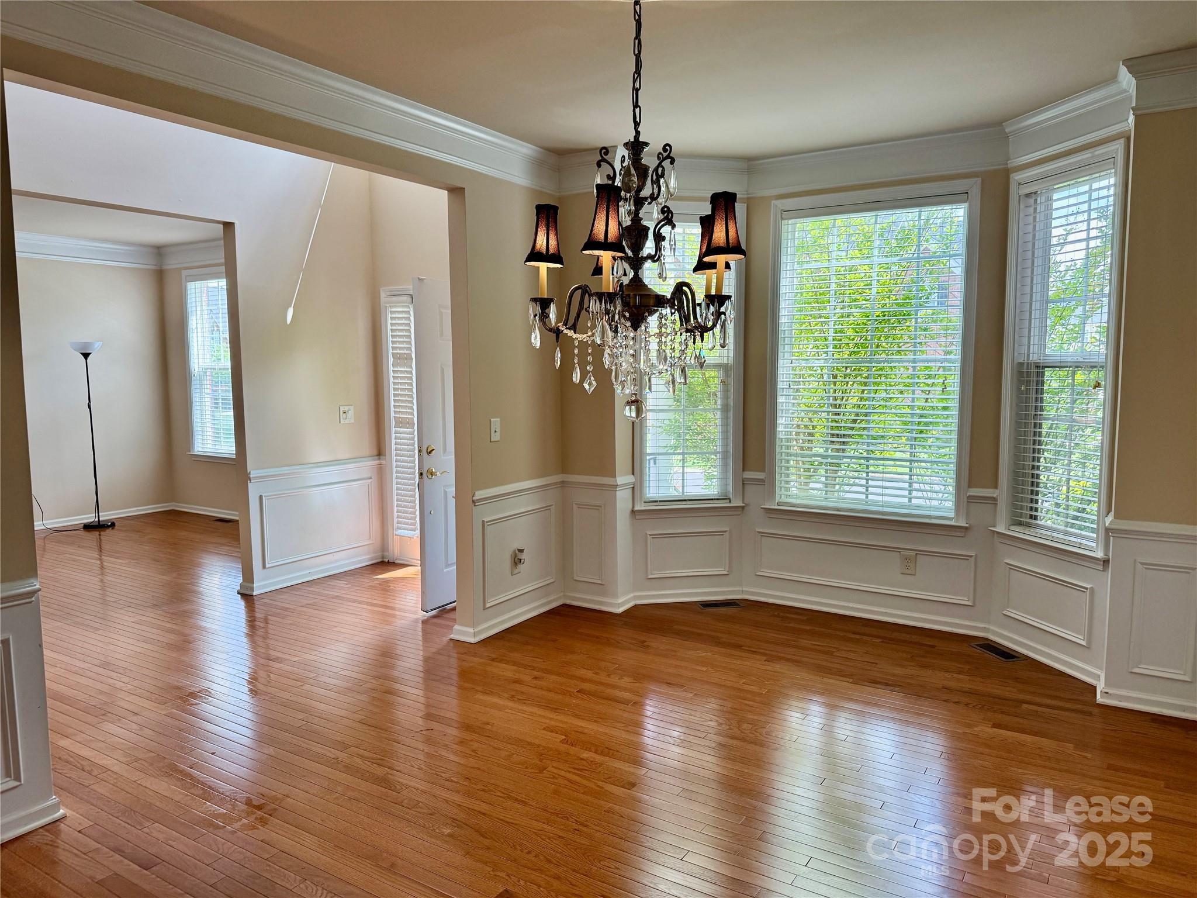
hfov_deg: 71.6
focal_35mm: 24
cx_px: 598
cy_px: 449
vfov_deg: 56.8
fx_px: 830
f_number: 1.78
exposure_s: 1/244
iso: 100
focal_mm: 6.76
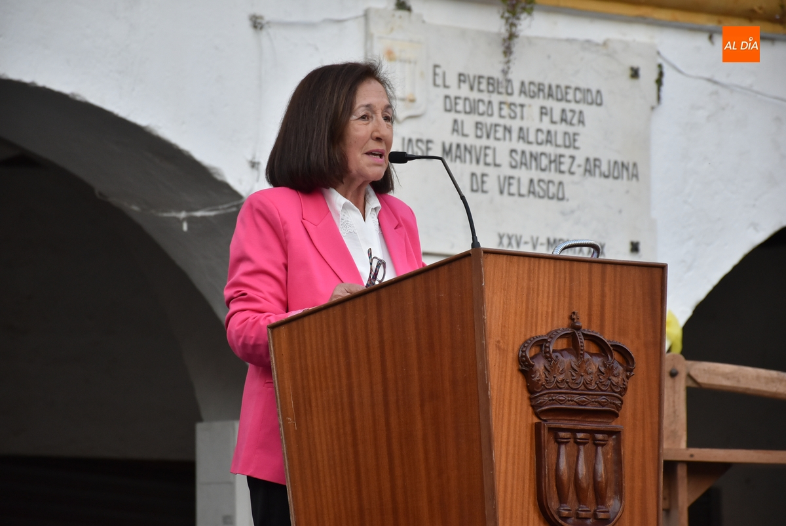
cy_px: 263
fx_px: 4260
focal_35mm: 195
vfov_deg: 7.1
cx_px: 393
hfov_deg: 10.5
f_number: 5.6
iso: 800
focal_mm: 130
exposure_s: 1/400
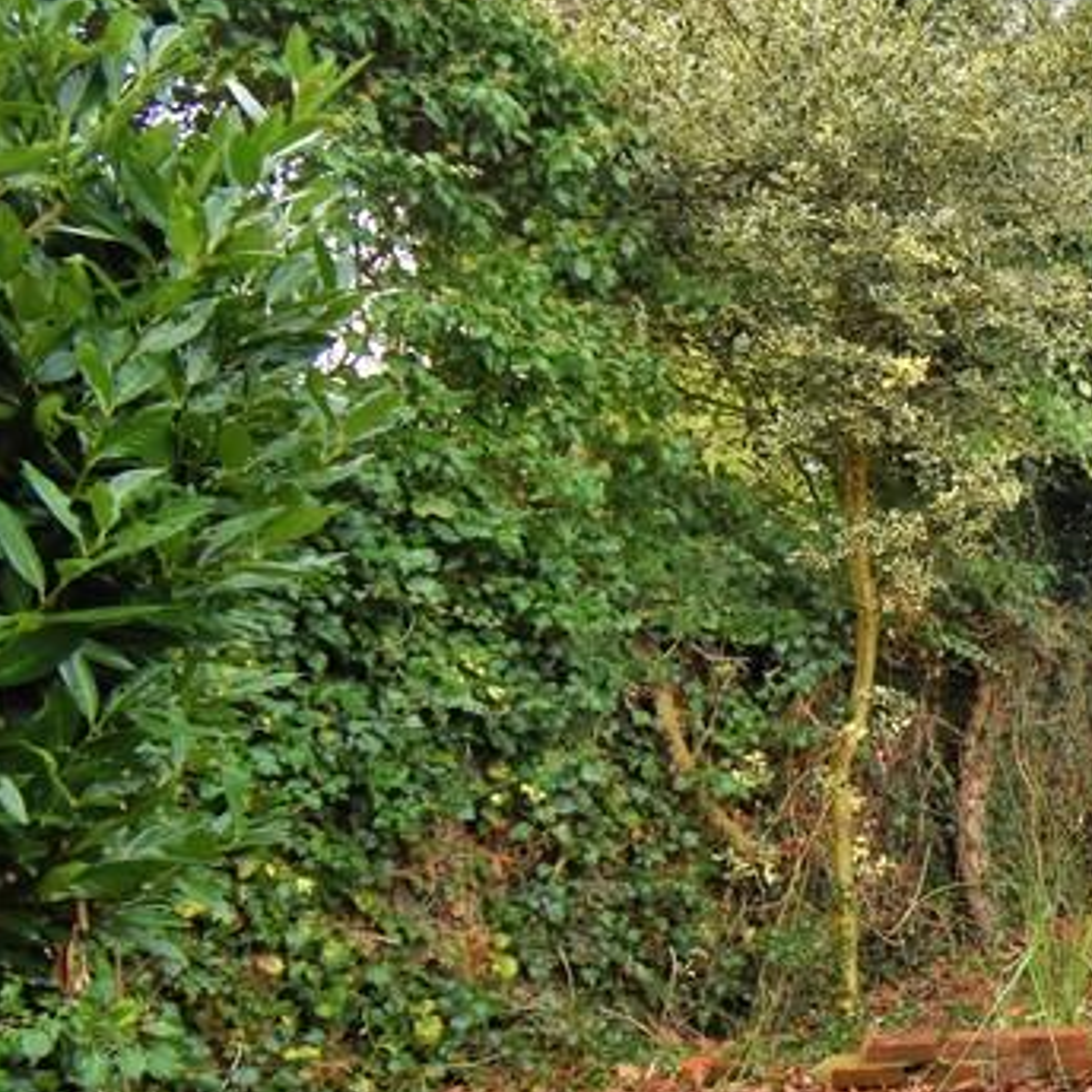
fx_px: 1356
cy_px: 678
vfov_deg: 43.5
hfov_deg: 30.3
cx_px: 1543
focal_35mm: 38
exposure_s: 1/125
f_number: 5.6
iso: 180
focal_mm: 10
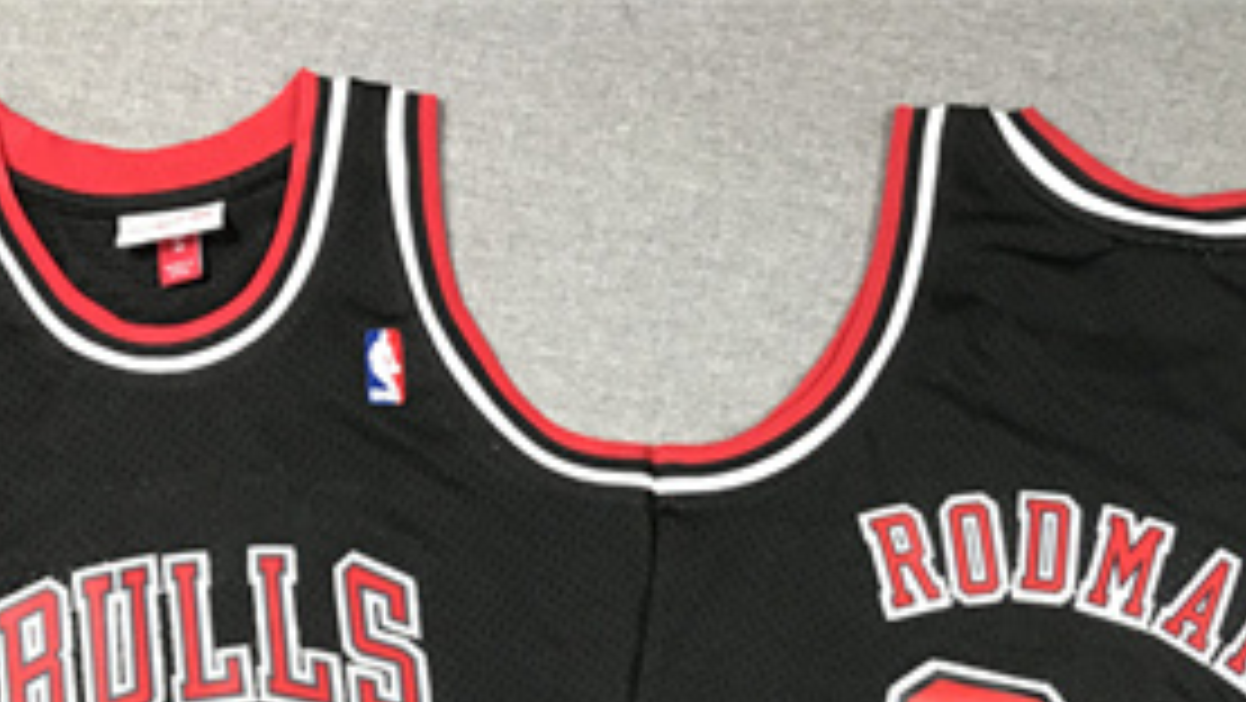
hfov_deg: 37.8
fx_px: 1818
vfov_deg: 20.5
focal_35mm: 55
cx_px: 648
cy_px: 839
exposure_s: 1/33
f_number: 1.8
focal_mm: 3.99
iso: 25
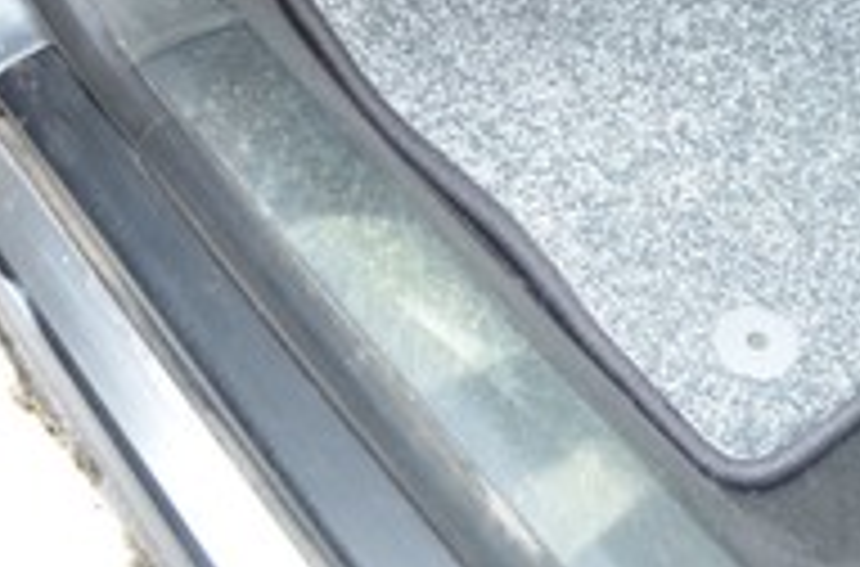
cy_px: -54
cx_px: 689
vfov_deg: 19.6
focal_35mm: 66
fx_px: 1571
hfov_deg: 29.9
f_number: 4
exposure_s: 1/60
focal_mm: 20
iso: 450
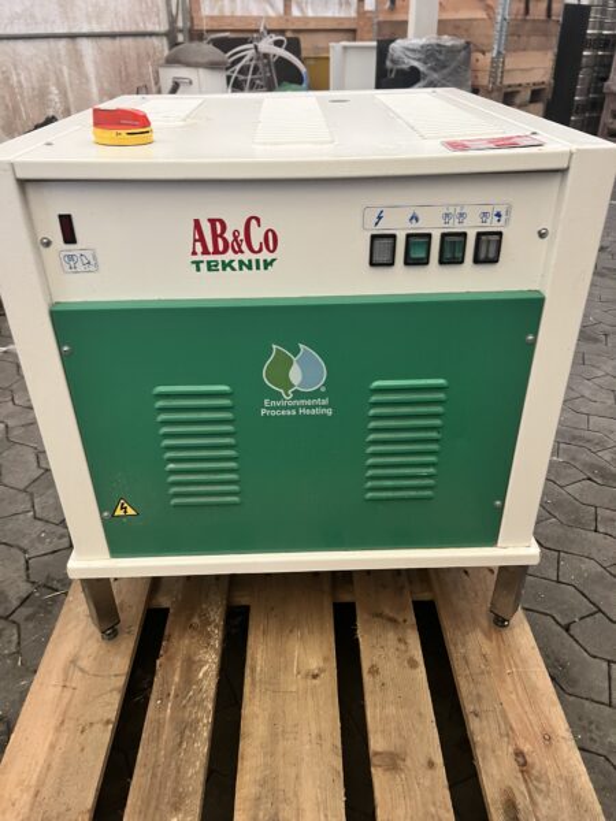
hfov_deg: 53.1
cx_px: 308
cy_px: 410
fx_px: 617
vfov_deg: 67.3
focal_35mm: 26
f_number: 1.5
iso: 500
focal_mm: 5.7
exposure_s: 1/60
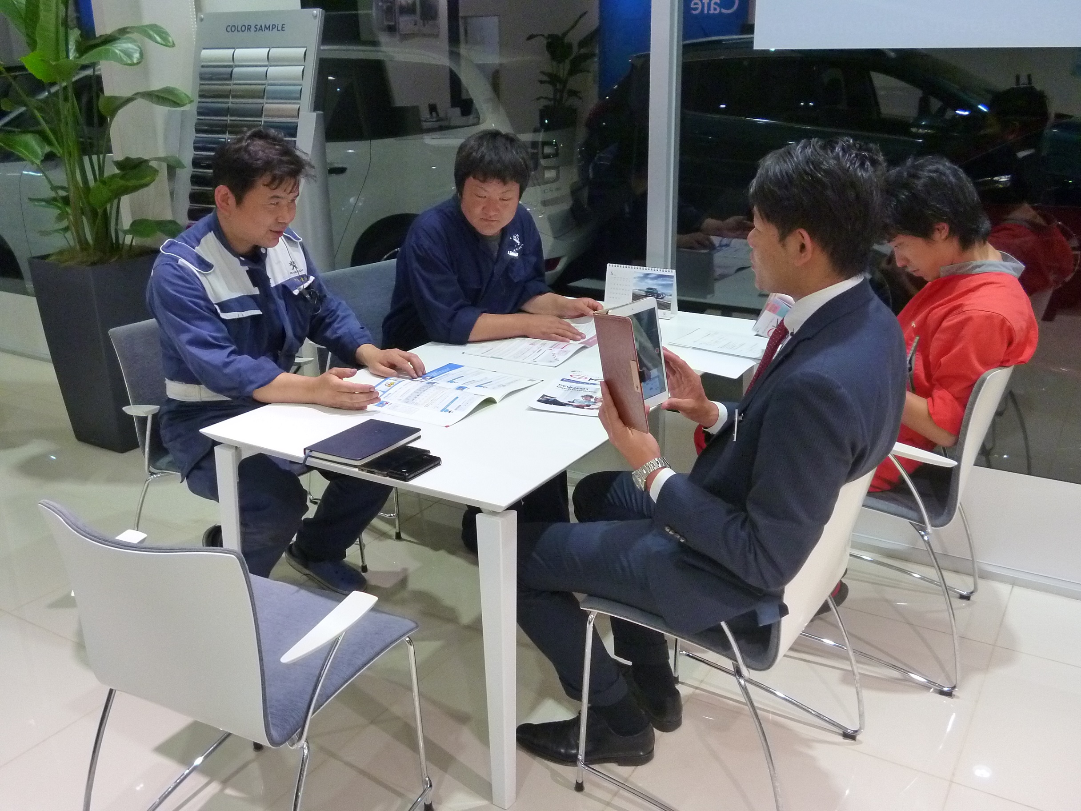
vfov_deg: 44.2
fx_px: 999
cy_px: 406
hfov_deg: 56.8
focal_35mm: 32
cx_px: 540
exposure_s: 1/30
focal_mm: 5.7
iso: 400
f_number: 3.3
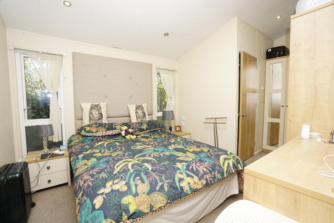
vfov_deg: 73.8
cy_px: 112
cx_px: 167
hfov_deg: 96.7
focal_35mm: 16
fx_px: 148
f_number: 14
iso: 2500
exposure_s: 1/60
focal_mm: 16
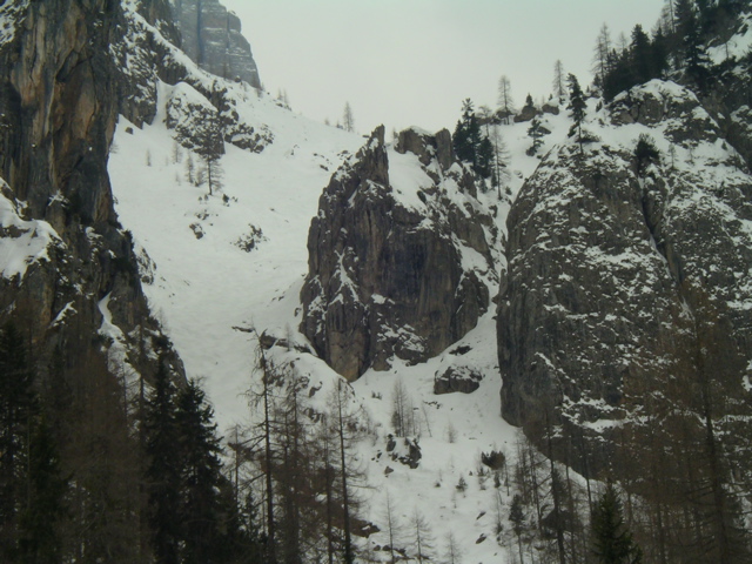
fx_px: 2259
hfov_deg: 18.9
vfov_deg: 14.2
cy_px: 282
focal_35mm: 104
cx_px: 376
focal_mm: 16
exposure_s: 1/125
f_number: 9.6
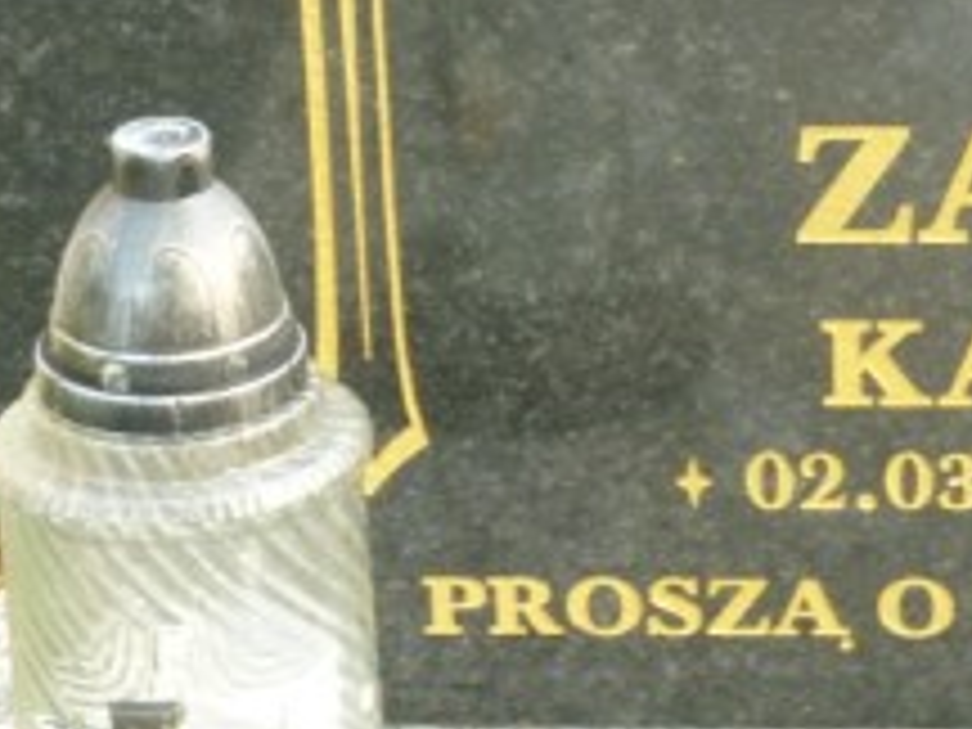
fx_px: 6234
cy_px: -22
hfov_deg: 8.9
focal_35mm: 222
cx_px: 950
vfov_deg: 6.7
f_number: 4.4
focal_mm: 13.3
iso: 200
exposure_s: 1/15
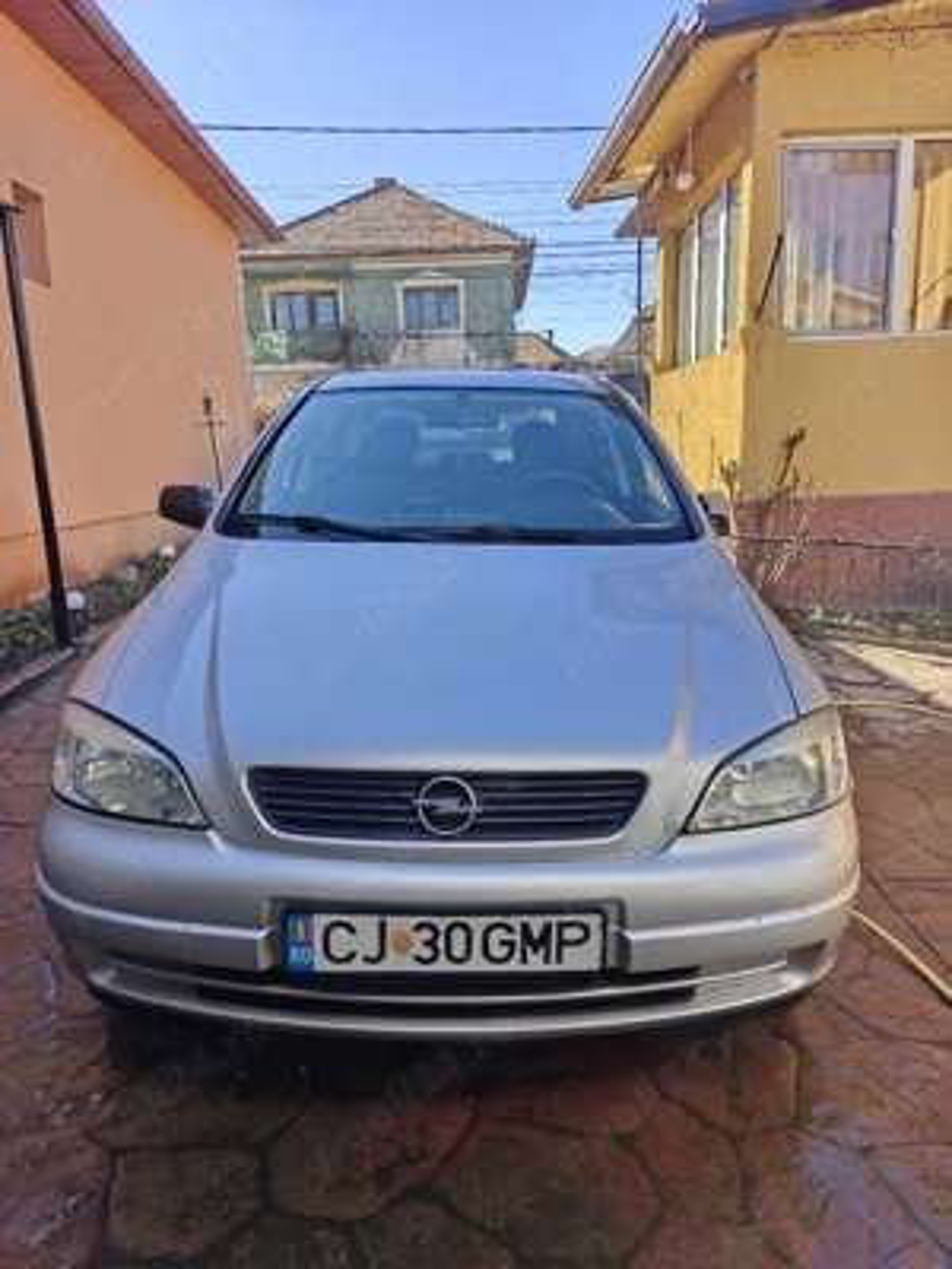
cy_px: 634
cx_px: 476
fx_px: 843
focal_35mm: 23
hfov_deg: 58.9
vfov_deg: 73.9
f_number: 1.6
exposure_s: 1/256
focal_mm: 6.06
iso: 50
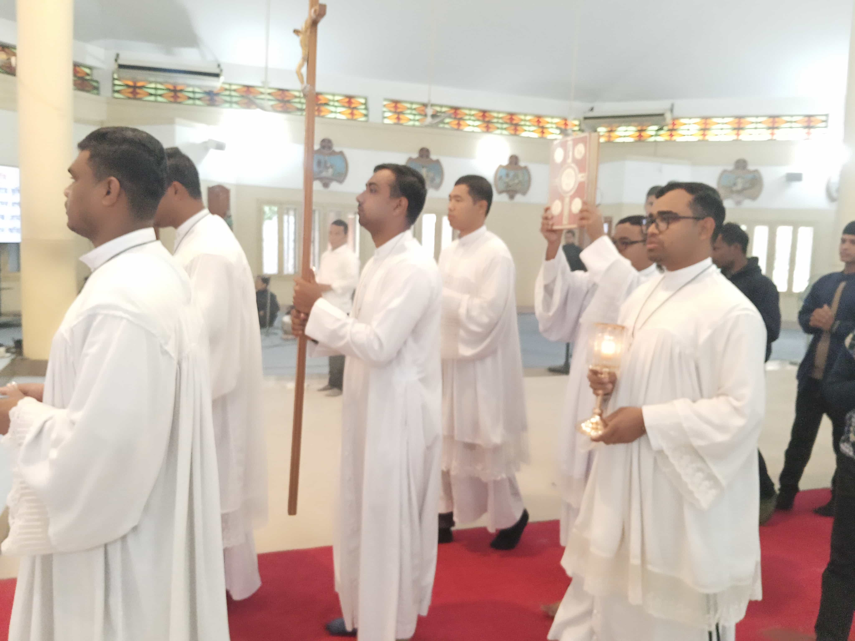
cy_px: 320
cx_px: 428
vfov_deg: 51.4
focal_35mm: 27
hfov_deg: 65.3
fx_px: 667
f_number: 1.8
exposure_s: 1/50
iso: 800
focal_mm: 3.98
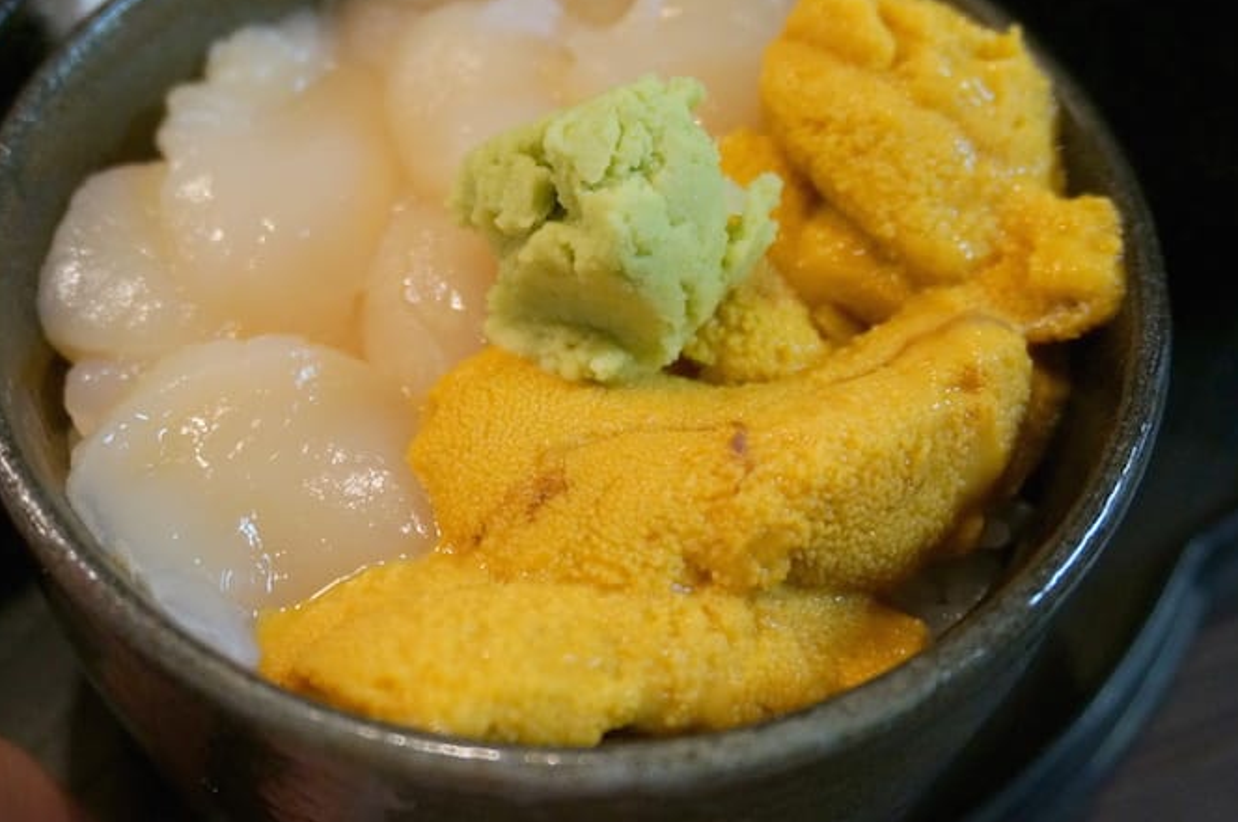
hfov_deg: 41.9
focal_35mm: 47
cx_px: 578
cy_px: 334
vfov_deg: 28.5
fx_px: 1614
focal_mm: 26
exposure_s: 1/60
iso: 1250
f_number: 4.5
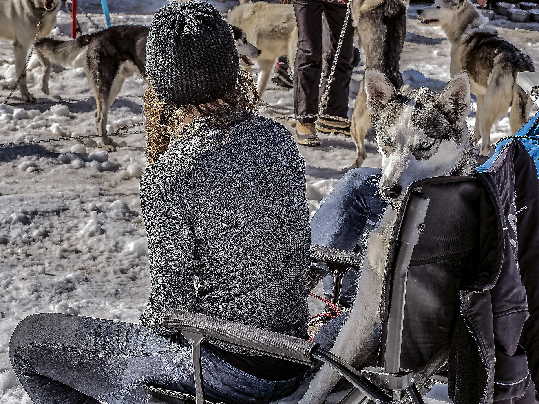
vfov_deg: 18.4
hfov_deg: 24.4
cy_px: 202
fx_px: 1246
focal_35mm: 80
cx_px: 270
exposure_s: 1/400
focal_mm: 40
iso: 200
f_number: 6.3
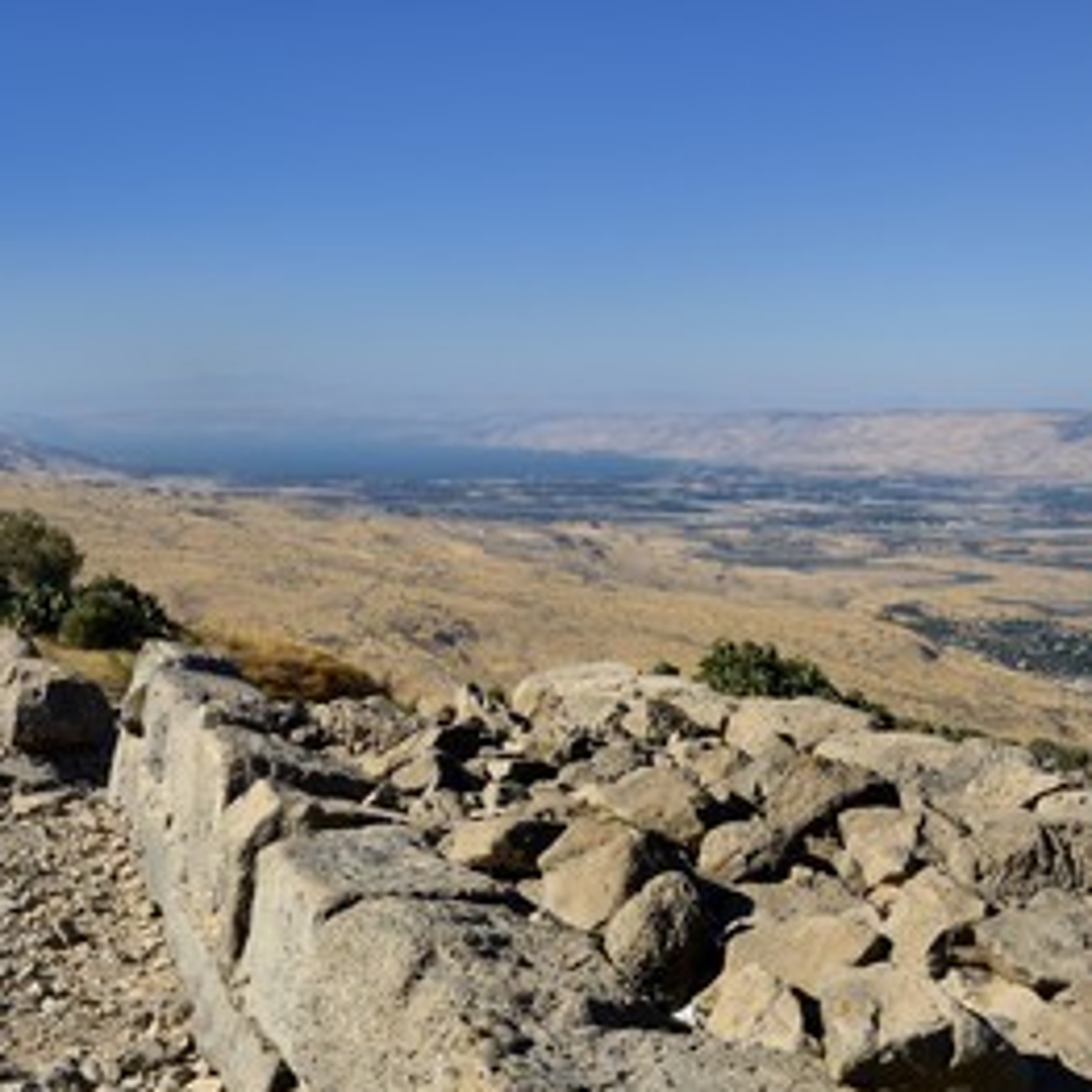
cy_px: 563
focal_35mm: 49
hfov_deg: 34.1
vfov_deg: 34.7
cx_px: 292
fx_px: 1749
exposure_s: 1/320
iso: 200
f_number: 13
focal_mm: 36
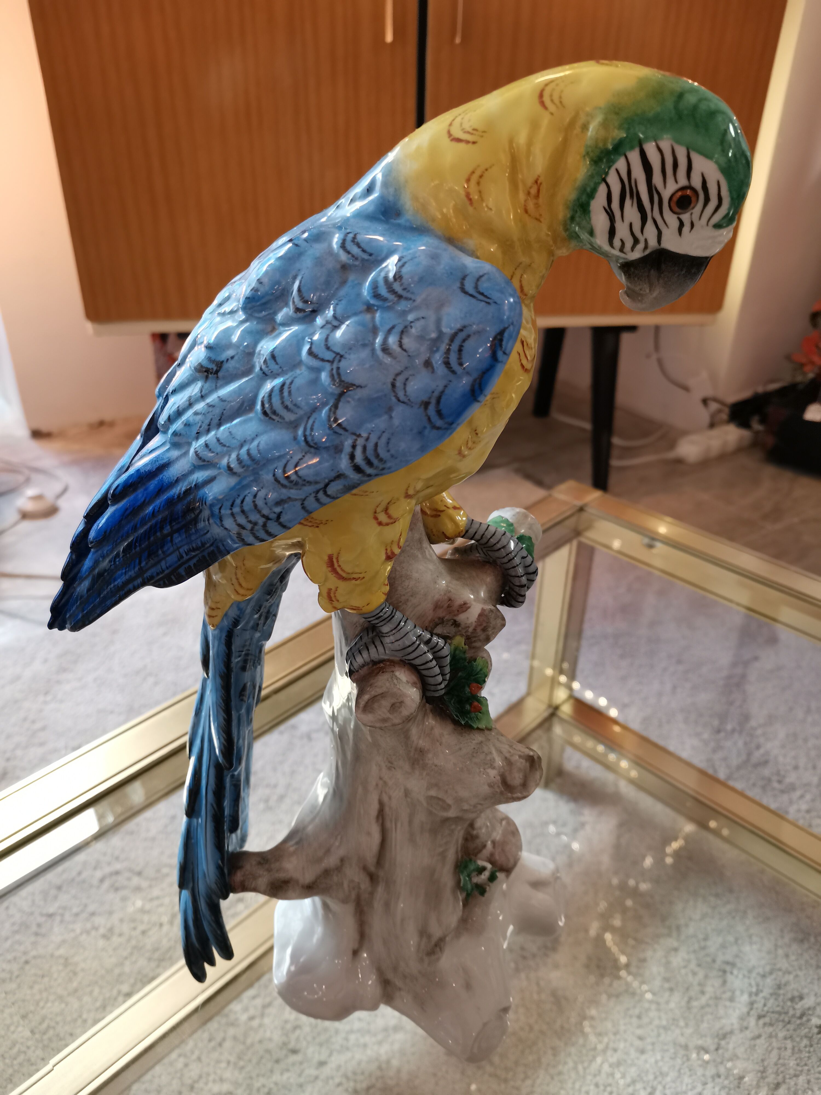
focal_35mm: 26
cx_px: 410
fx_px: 822
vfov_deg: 67.3
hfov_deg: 53.1
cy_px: 548
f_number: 1.8
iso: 250
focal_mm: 4.75
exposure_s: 1/50
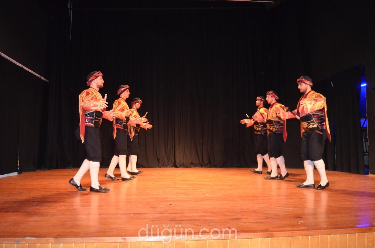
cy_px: 124
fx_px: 312
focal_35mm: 30
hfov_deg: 62.0
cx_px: 188
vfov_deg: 43.4
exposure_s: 1/60
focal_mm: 20
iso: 3200
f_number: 3.5
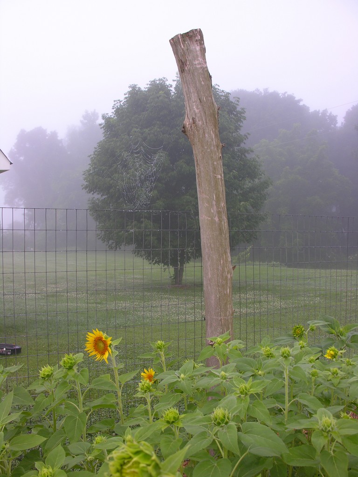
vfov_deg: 52.6
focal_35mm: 35
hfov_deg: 40.7
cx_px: 179
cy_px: 238
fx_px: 483
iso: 50
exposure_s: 1/63.5
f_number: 4
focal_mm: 8.9
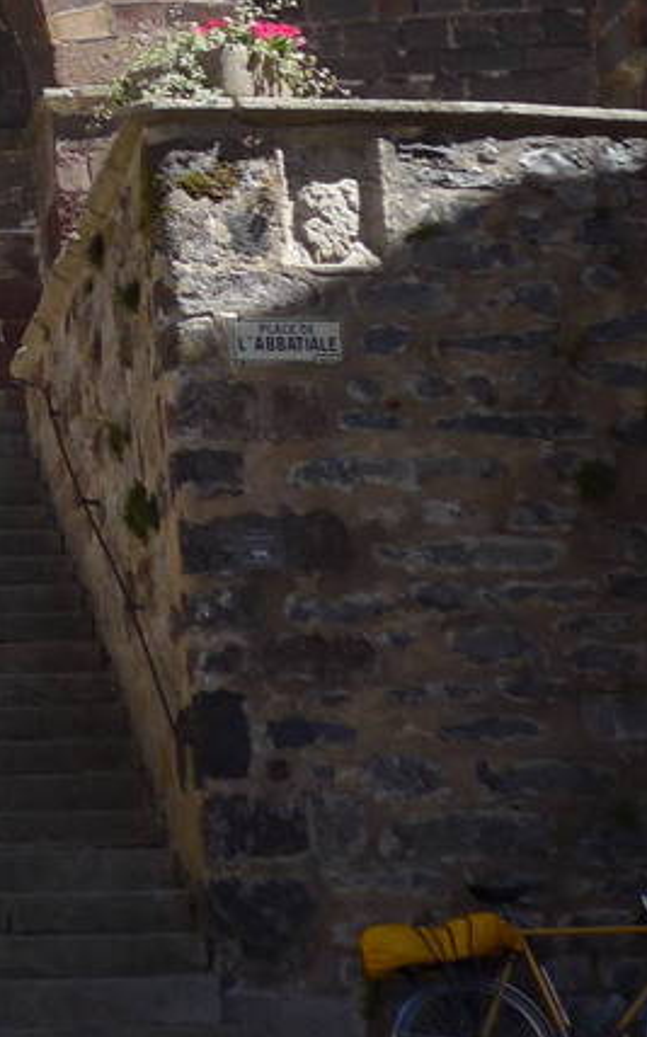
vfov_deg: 15.7
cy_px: -85
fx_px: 3673
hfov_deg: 9.6
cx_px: -470
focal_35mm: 130
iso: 80
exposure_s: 1/640
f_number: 2.8
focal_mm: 8.4
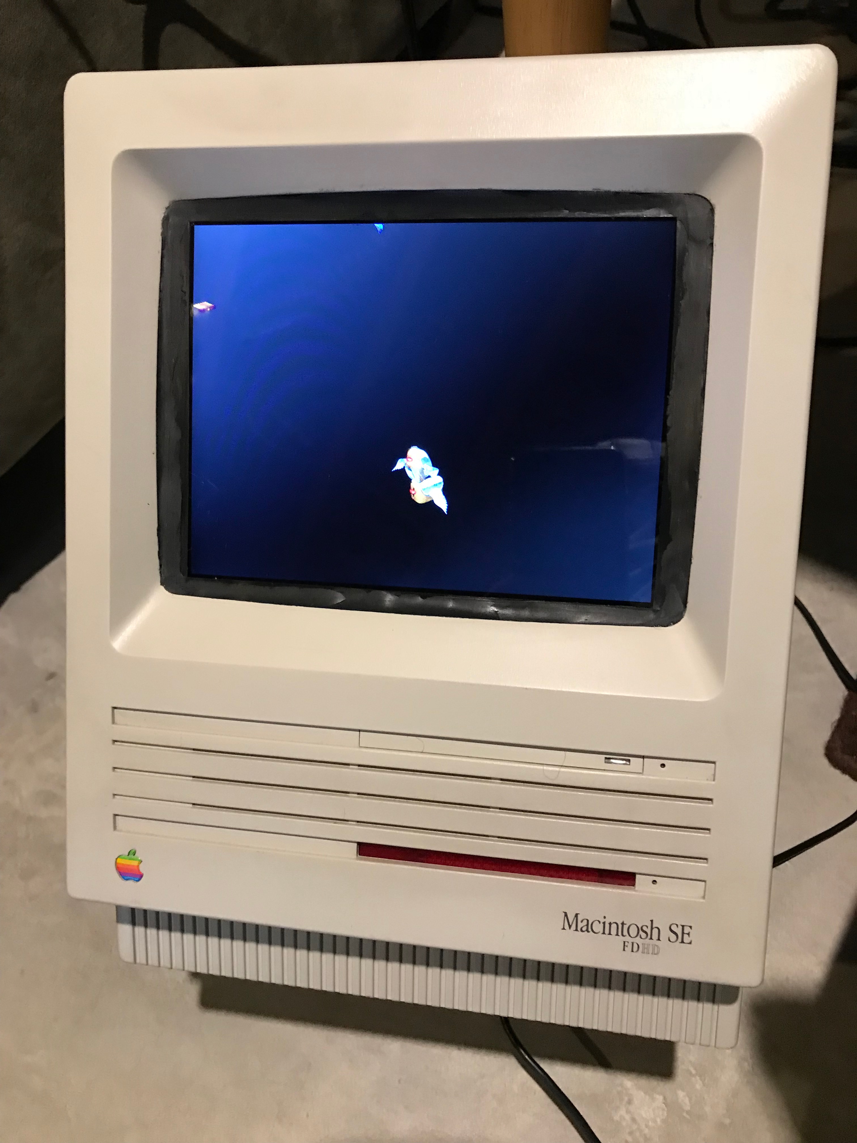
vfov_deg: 63.4
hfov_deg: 49.7
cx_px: 428
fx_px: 924
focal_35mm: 28
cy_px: 572
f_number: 1.8
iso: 100
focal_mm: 3.99
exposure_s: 1/8
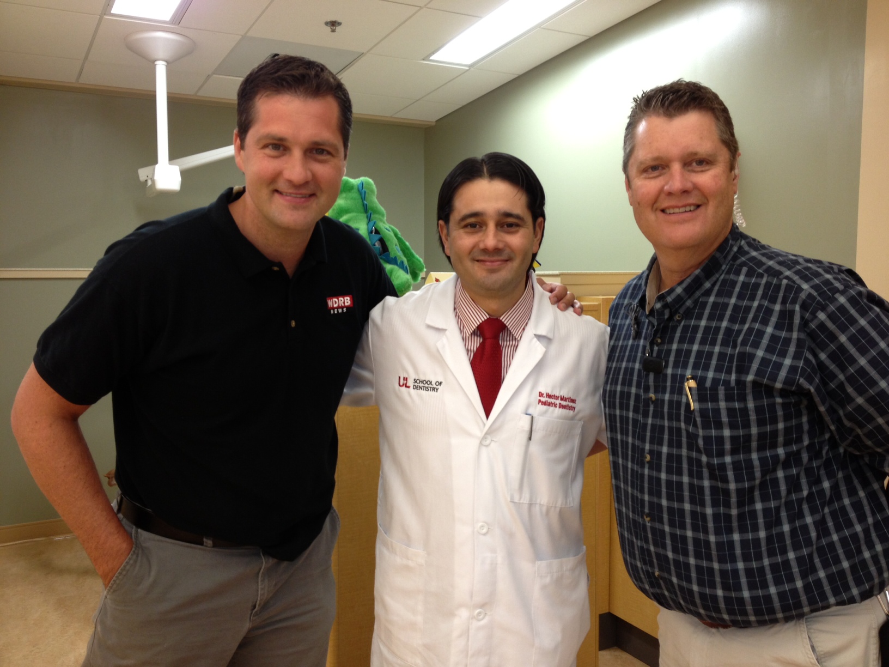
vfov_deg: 40.7
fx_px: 899
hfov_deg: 52.6
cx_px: 444
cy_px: 334
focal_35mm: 35
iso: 80
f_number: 2.4
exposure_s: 1/20
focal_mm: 4.28
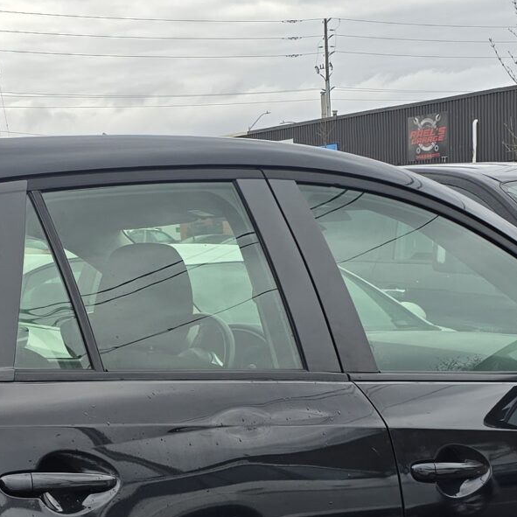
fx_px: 1487
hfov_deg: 19.3
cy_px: 459
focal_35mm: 88
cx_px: 33
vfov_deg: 19.4
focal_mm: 6.3
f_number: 1.7
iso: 40
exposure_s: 1/180
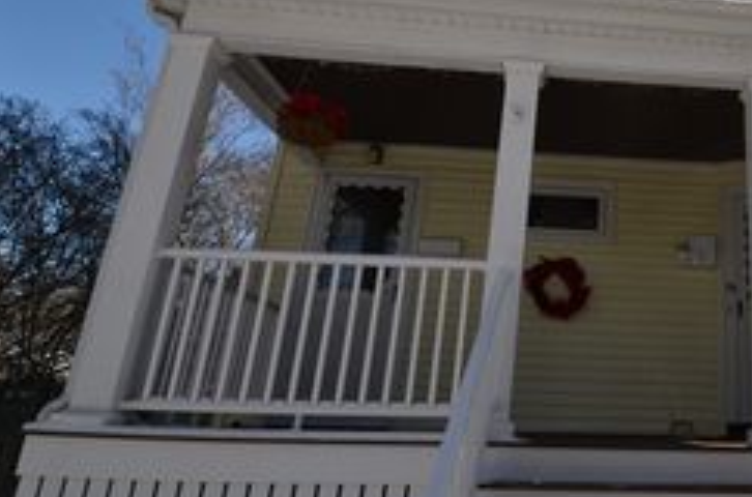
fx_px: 646
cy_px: 154
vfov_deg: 41.4
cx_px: 649
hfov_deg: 54.2
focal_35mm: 31
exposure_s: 1/200
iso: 100
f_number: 7.1
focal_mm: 10
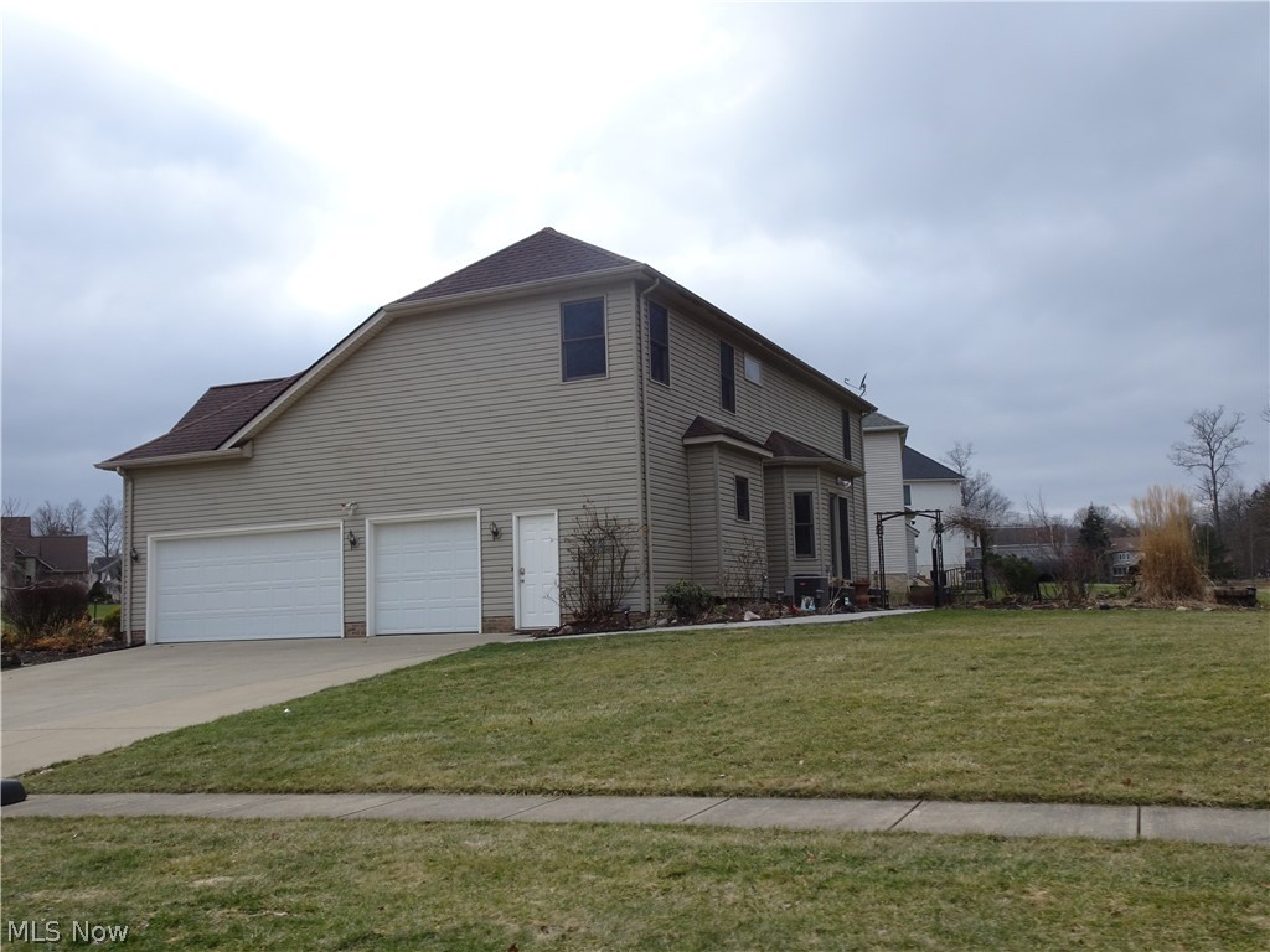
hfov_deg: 60.0
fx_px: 1101
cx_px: 635
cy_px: 476
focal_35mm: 30
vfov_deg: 46.8
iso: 80
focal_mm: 5.09
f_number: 3.5
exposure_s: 1/320
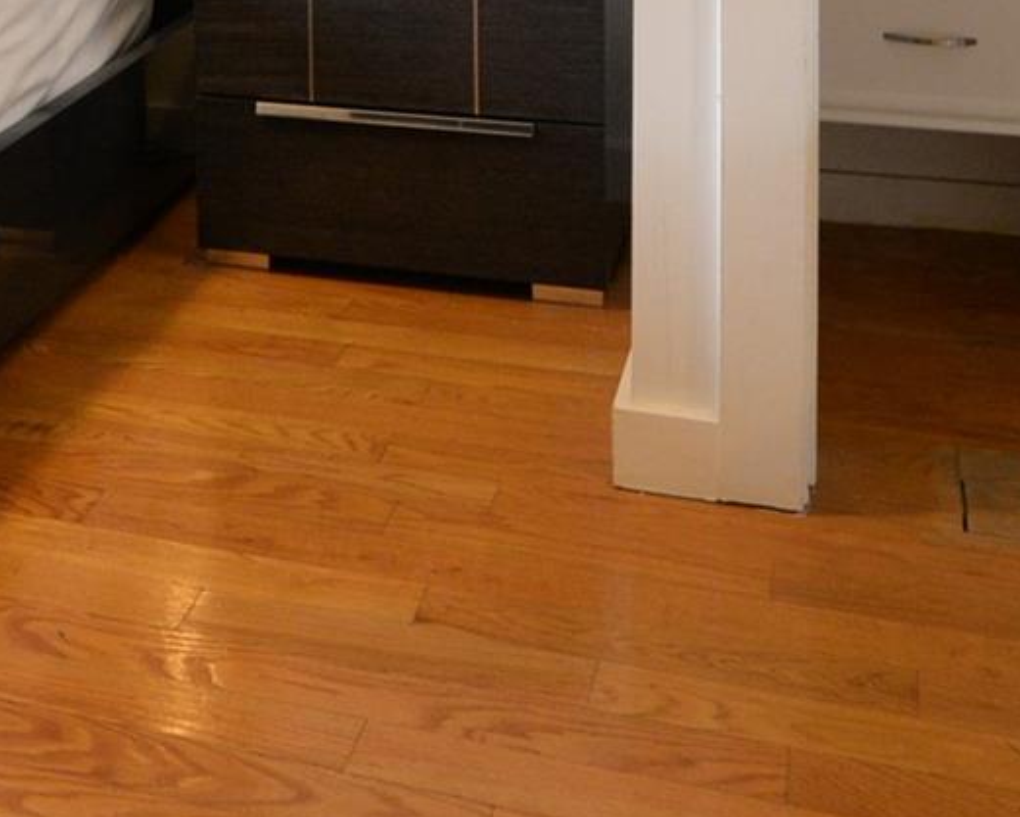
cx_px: 149
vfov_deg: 22.4
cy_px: -312
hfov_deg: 30.8
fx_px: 1781
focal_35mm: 59
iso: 2500
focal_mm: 16
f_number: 7.1
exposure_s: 1/15
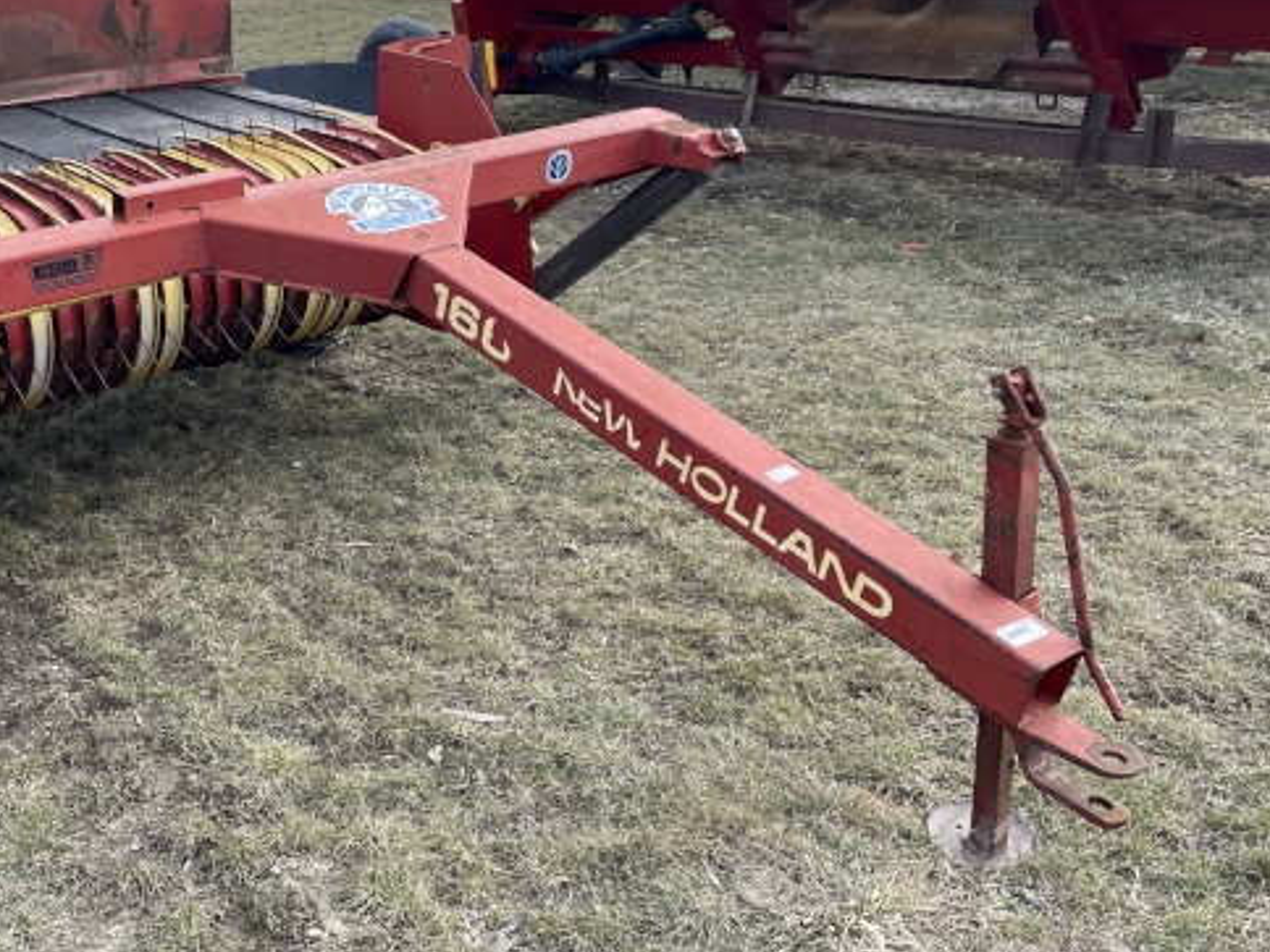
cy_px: 336
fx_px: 1578
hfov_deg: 42.2
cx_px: 283
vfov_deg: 33.4
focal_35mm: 43
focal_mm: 4.2
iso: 32
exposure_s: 1/567
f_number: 1.6
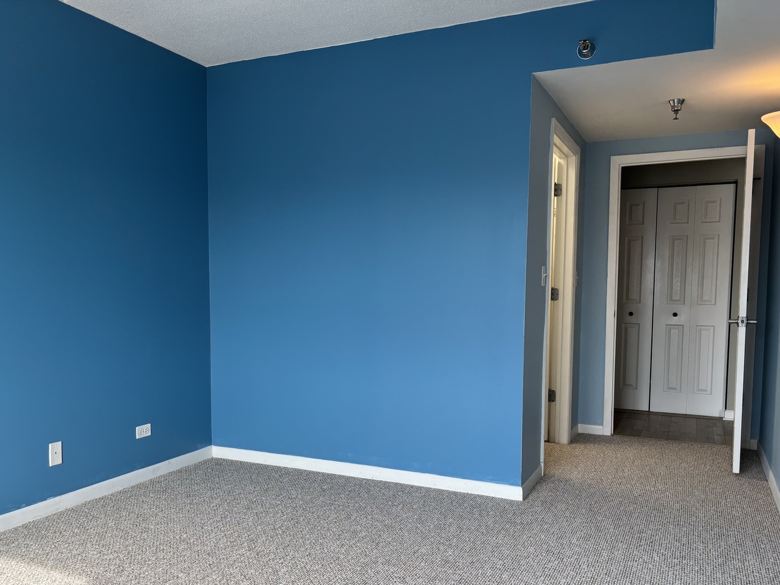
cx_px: 364
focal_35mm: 30
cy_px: 334
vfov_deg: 46.7
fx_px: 676
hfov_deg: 59.9
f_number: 1.6
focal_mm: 5.96
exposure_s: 1/120
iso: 64
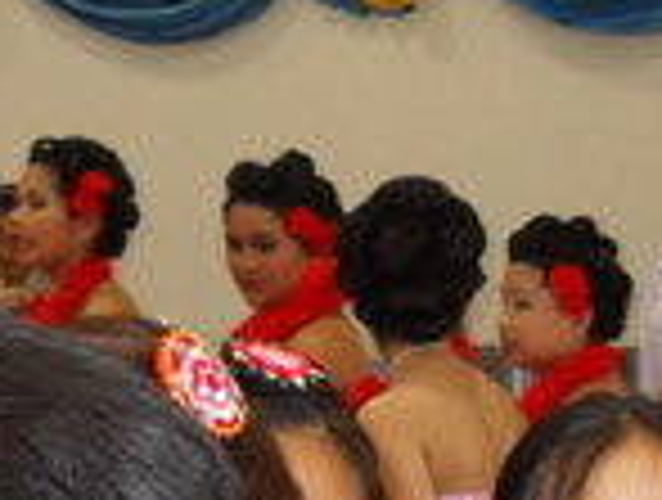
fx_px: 2914
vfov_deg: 9.3
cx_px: 986
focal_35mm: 152
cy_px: 946
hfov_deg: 12.3
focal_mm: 6
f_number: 2.8
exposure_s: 1/45
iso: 200
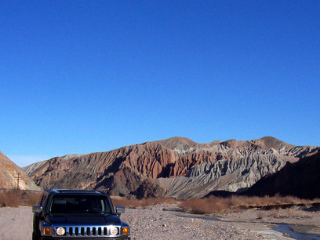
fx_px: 555
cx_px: 194
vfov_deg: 24.2
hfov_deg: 32.1
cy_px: 179
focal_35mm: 60
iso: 80
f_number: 5.1
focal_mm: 5.6
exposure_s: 1/823
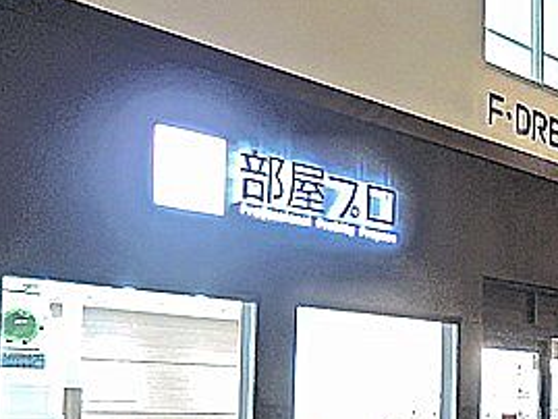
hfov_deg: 32.6
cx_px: 463
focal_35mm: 57
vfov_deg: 25.2
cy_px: 346
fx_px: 919
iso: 1000
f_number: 1.8
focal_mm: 5.1
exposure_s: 1/15
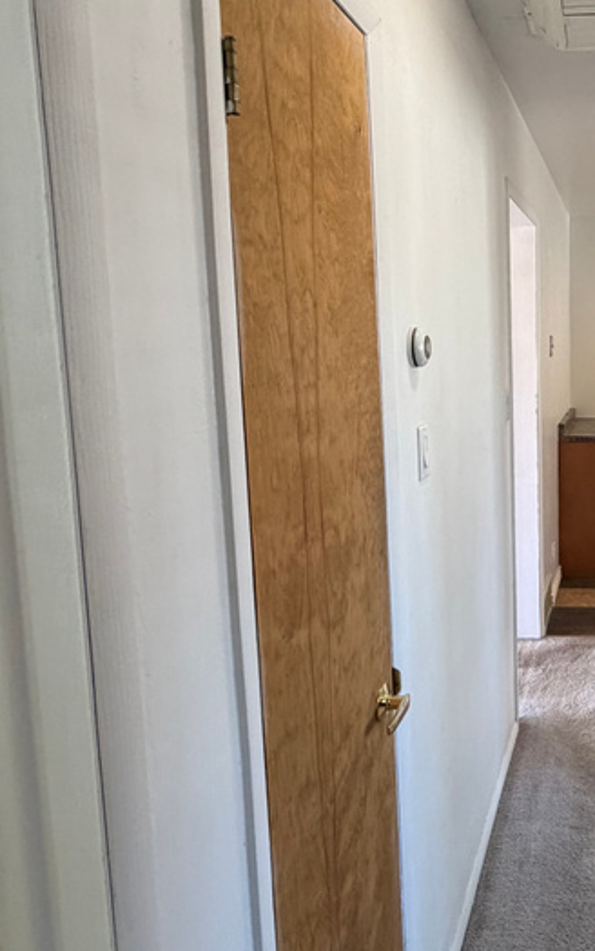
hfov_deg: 37.9
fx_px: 752
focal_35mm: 29
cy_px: 421
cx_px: 610
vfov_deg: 64.4
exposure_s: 1/60
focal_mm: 2.22
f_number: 2.2
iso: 250
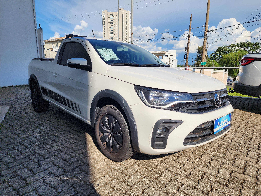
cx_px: 130
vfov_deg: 58.9
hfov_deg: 73.9
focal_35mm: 23
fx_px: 173
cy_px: 98
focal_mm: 6.4
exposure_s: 1/1761
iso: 12
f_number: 1.8
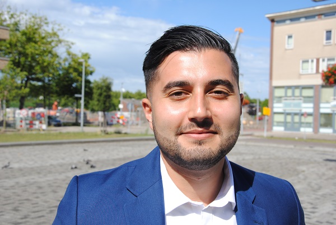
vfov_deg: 28.1
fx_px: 448
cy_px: 112
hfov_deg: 41.1
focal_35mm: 48
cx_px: 168
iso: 100
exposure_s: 1/320
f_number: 9
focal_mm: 32
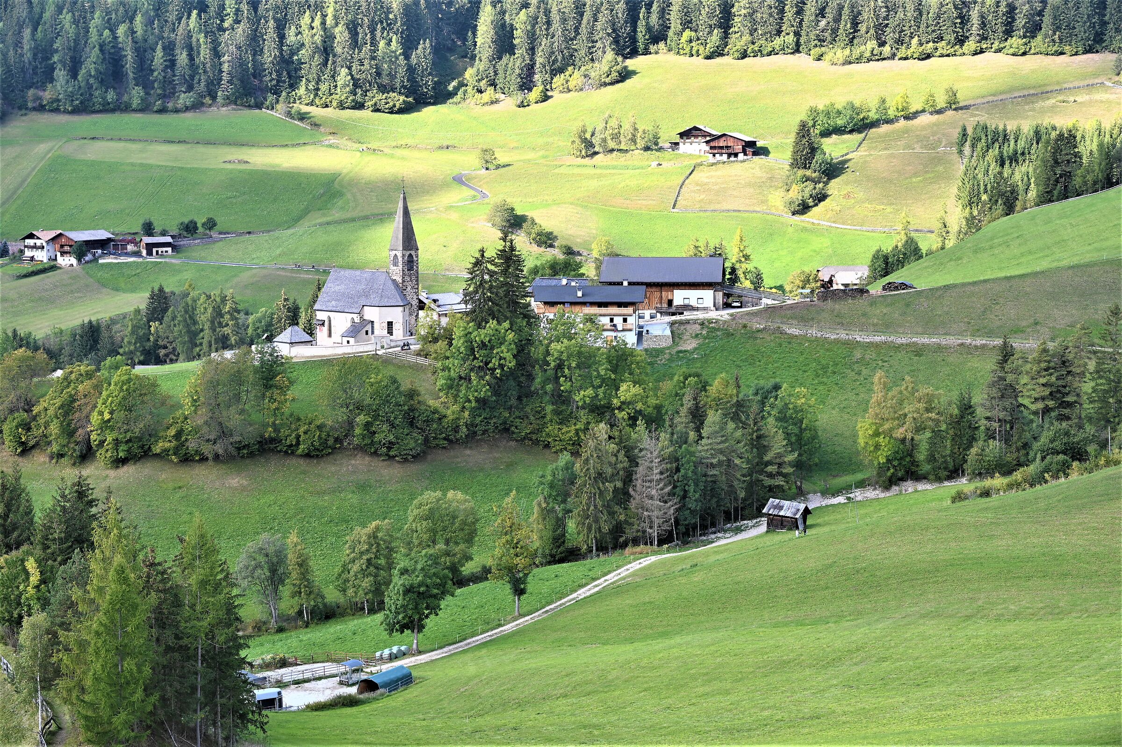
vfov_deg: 20.9
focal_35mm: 65
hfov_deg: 31.0
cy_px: 374
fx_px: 2025
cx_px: 561
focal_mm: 65
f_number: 8
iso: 100
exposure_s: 1/80
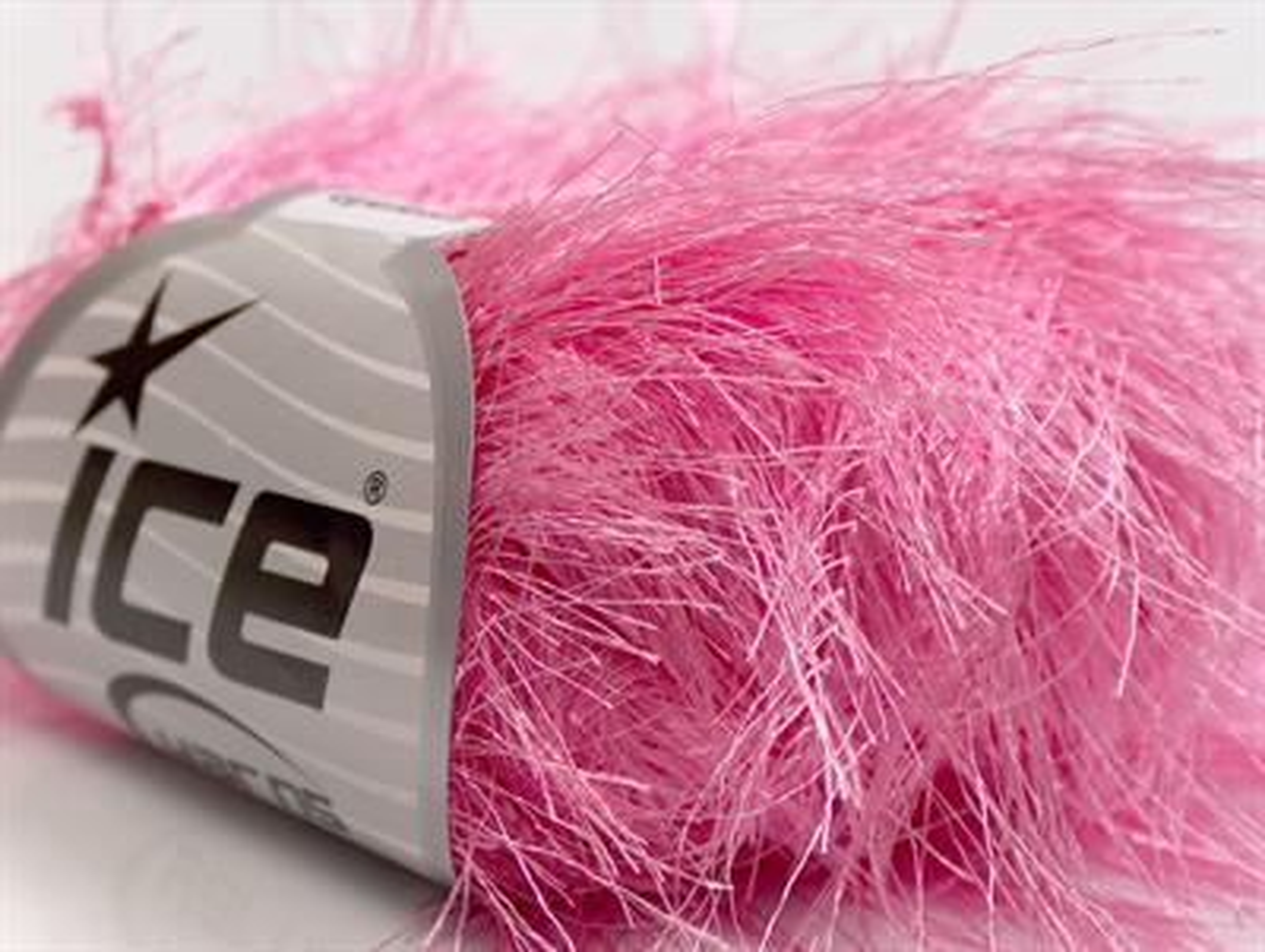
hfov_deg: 17.0
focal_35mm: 116
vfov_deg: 12.8
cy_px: 476
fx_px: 4244
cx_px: 632
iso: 100
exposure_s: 1/3.13
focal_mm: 23.76
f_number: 3
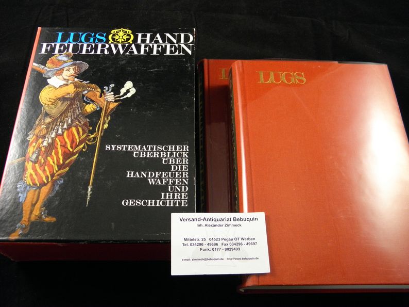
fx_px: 402
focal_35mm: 34
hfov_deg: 54.0
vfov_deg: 41.8
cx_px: 204
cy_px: 154
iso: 200
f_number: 3.7
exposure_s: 1/30
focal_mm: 6.2
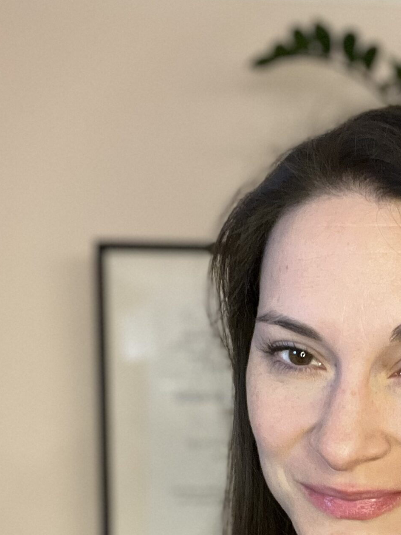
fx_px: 942
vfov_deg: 30.5
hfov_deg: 23.2
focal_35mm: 61
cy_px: 467
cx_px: 389
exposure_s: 1/50
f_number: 2.2
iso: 400
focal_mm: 2.71
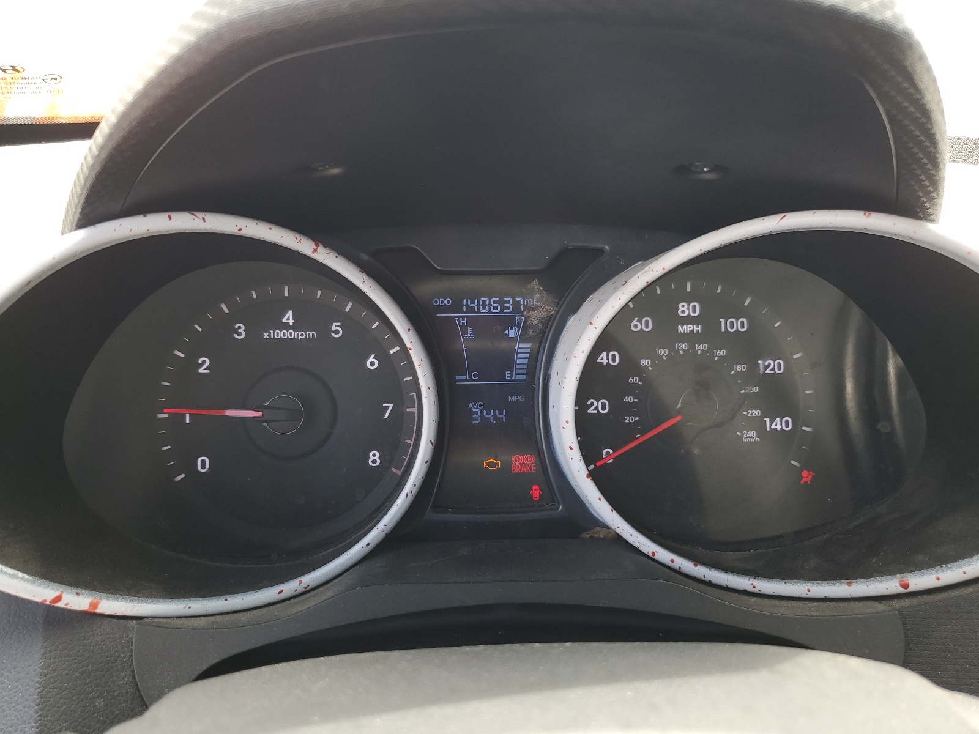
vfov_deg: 53.1
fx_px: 735
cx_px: 490
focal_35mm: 26
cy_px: 367
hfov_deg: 67.3
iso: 50
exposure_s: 1/122
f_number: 1.5
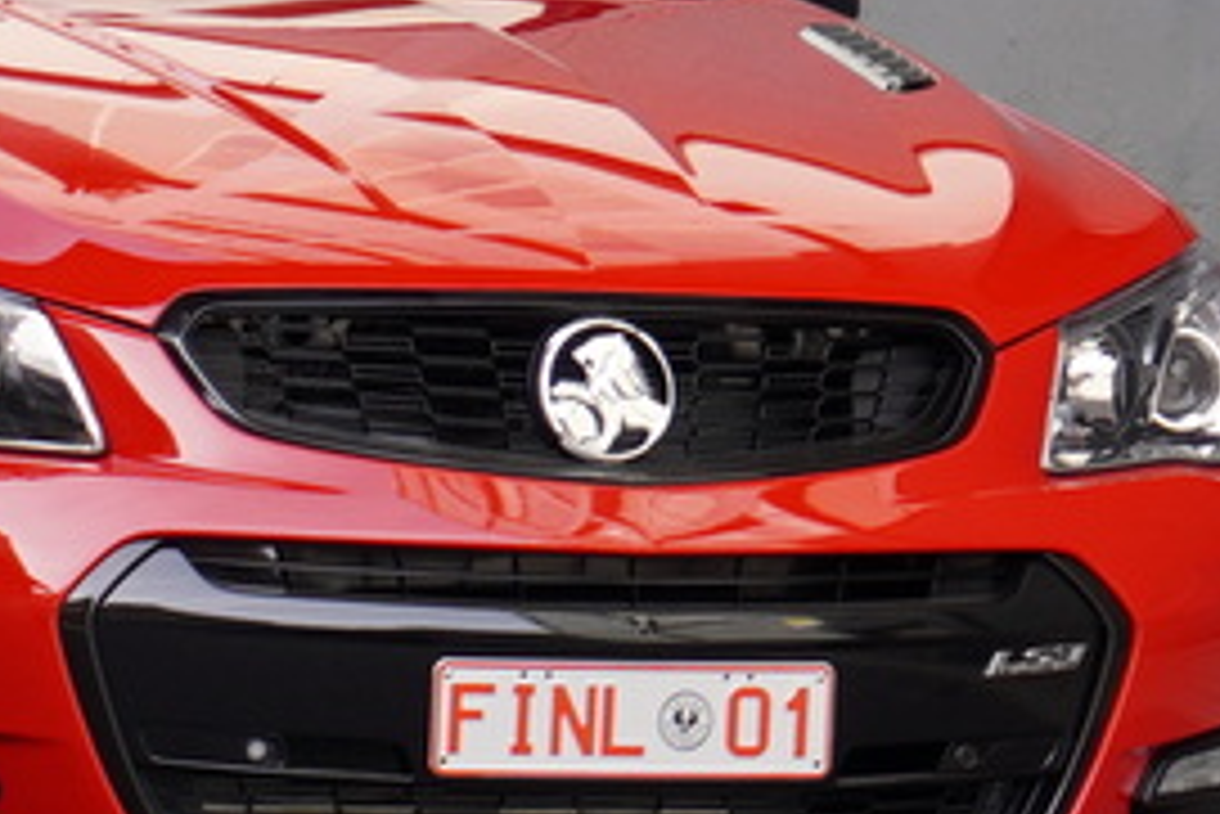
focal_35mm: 221
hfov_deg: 9.2
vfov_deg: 6.2
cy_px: 461
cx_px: -113
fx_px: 7493
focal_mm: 50
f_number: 5.6
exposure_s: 1/160
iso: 200
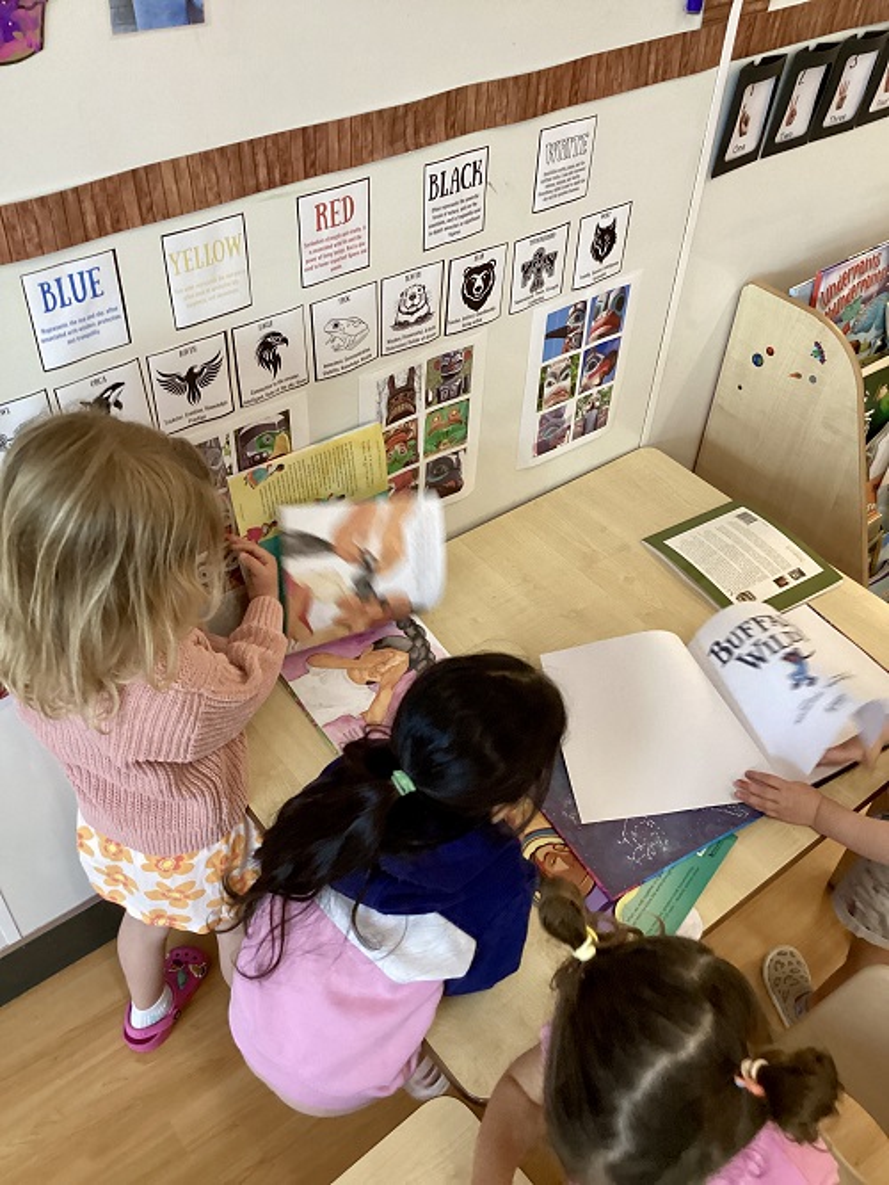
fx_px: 1061
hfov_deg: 45.5
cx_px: 444
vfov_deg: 58.3
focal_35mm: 31
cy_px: 592
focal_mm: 3.3
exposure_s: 1/30
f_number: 2.4
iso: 400
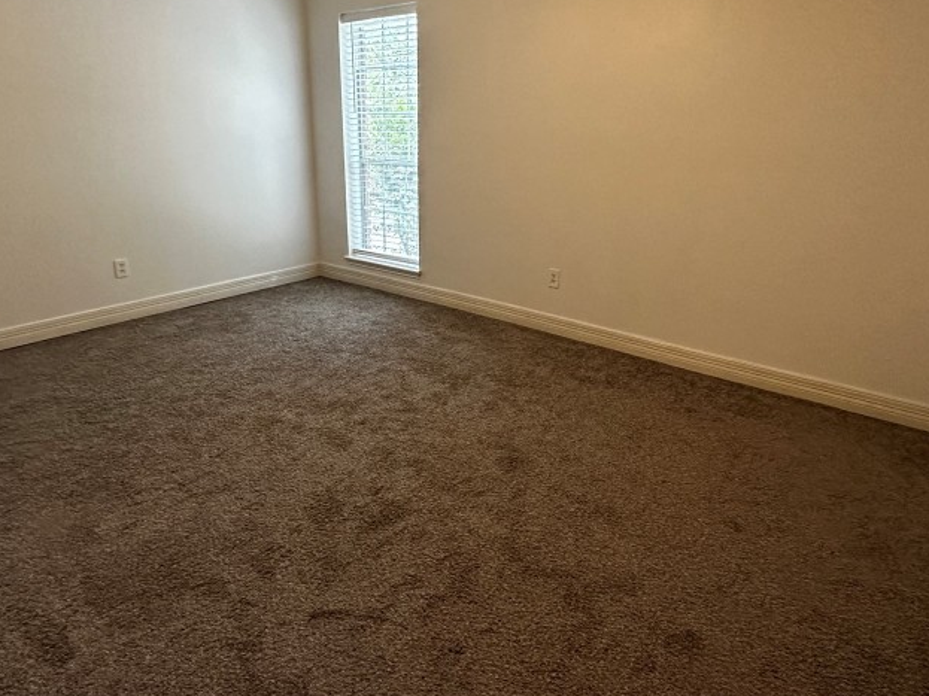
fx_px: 617
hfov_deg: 73.9
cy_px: 288
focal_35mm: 23
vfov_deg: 58.5
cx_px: 470
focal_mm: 2.22
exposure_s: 1/60
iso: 500
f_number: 2.2
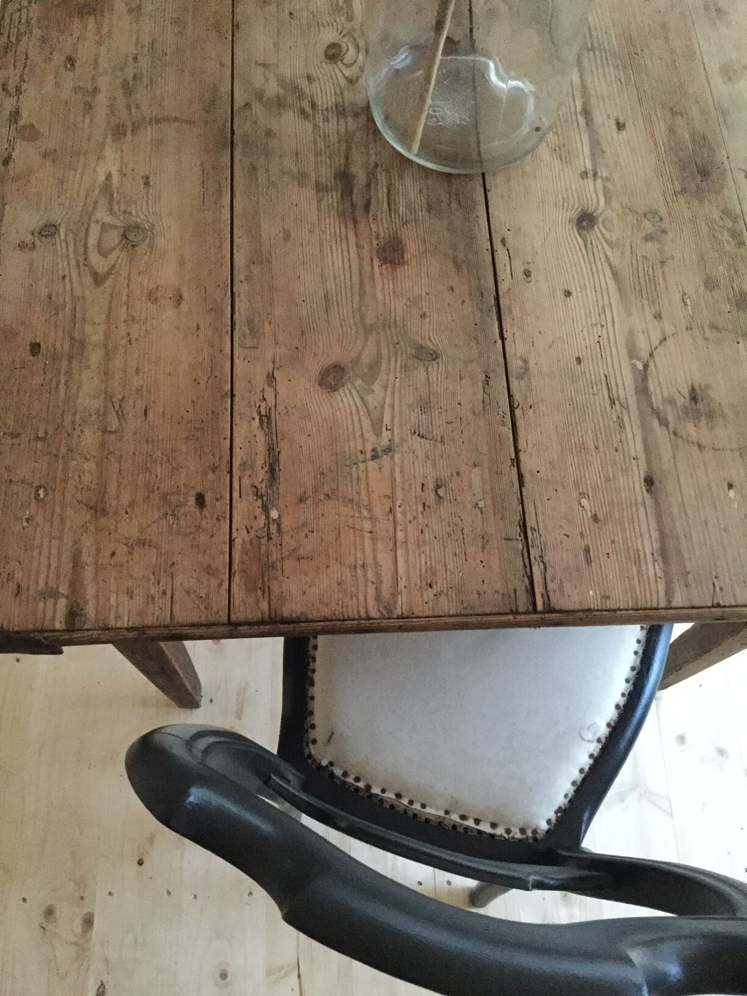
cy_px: 498
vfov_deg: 58.4
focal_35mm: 31
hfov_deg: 45.4
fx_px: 892
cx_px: 374
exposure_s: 1/17
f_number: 2.4
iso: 320
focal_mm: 3.3
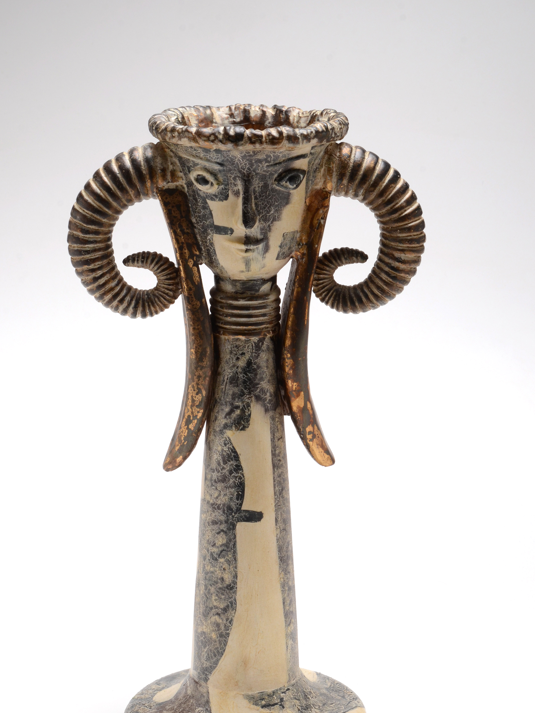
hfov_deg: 16.6
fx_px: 1834
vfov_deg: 22.0
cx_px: 258
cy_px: 405
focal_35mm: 89
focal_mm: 52
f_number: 16
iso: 400
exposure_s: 1/125
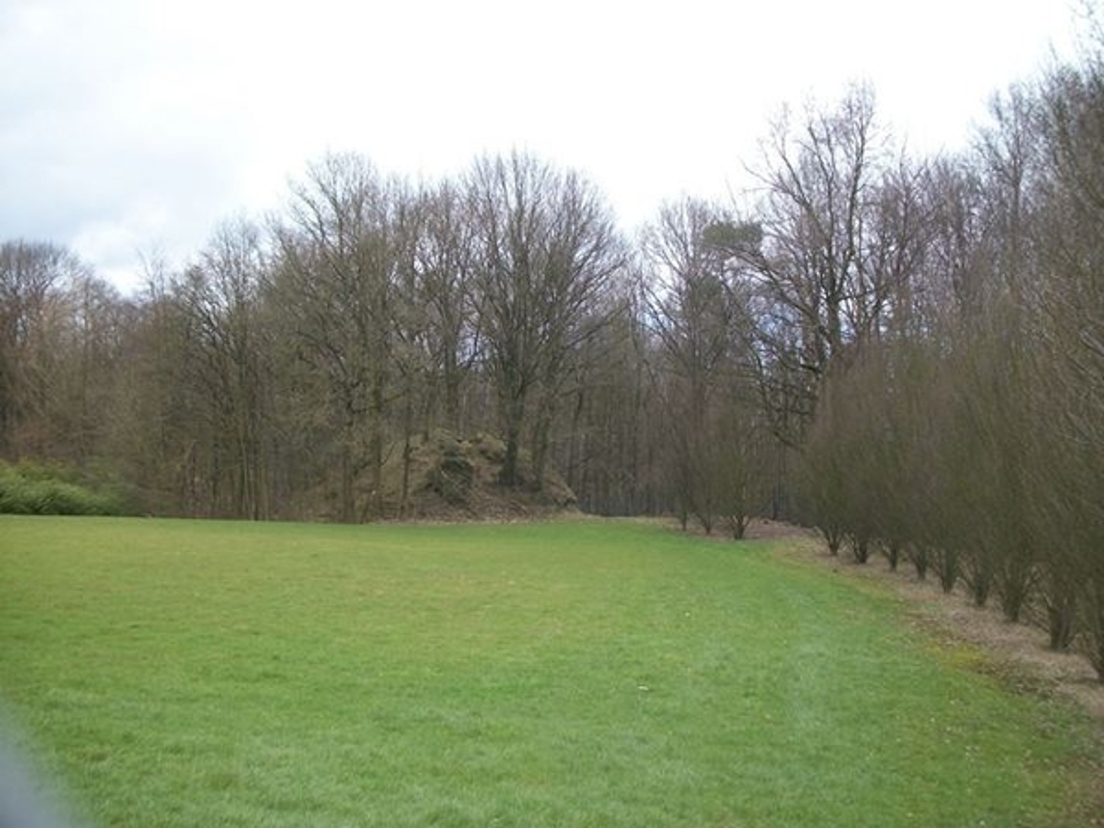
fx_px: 1021
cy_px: 414
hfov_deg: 56.8
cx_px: 552
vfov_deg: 44.2
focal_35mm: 32
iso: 80
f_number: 2.9
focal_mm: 5.7
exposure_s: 1/200
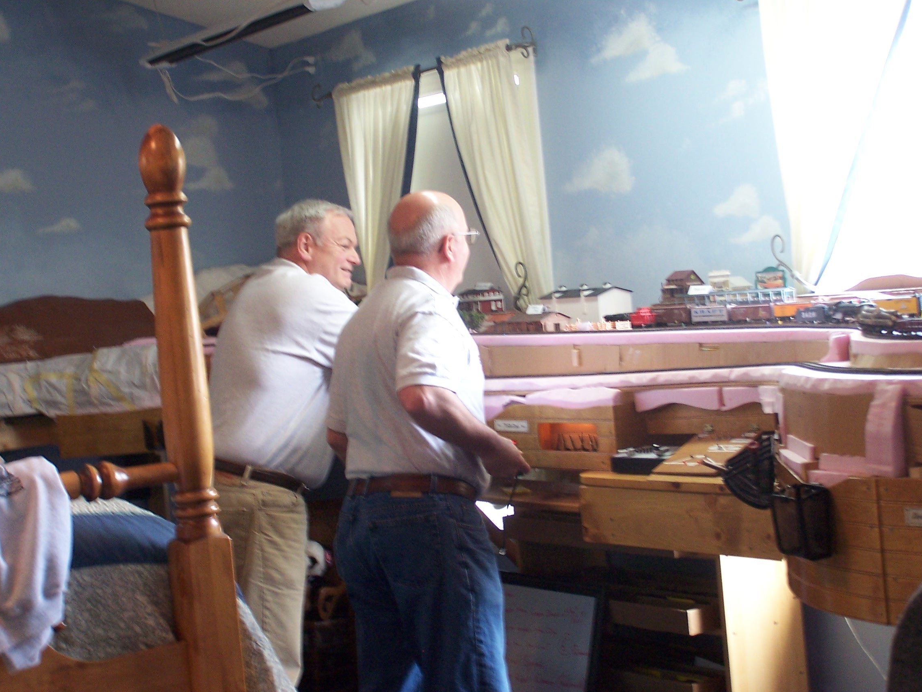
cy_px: 351
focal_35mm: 68
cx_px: 465
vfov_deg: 21.6
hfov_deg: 28.6
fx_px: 1811
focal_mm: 11.1
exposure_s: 1/10
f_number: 3.2
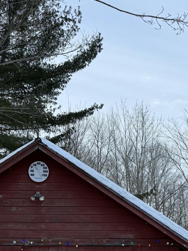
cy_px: 248
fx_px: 405
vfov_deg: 31.8
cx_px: 46
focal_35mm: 56
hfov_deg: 25.8
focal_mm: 6.76
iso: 80
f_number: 1.78
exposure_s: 1/612
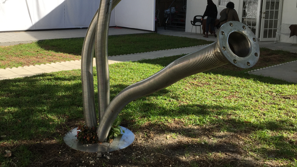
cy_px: 53
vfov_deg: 29.4
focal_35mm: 40
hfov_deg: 50.2
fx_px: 315
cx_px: 122
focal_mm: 4.15
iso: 32
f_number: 2.2
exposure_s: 1/1276
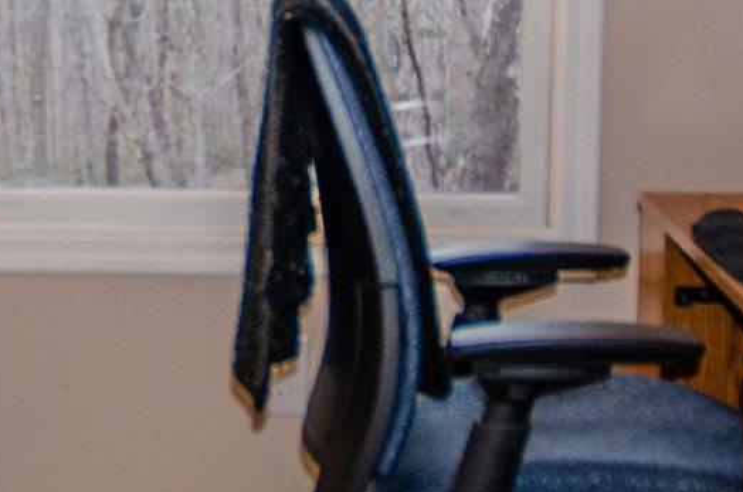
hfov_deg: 23.0
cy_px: -11
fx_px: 1812
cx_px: 194
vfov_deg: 15.2
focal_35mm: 88
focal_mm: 10
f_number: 3.5
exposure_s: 1/60
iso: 100
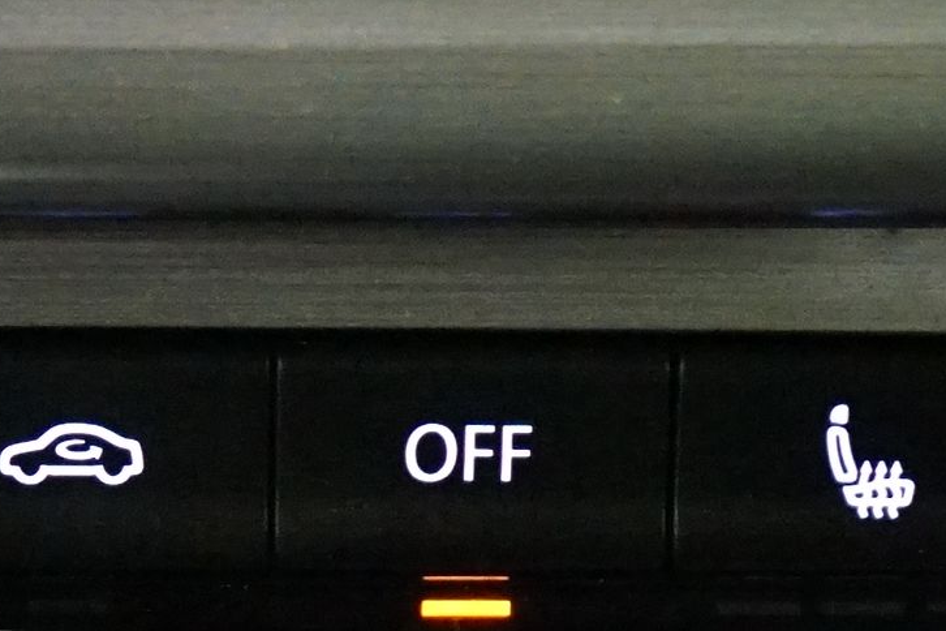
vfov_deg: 6.3
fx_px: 5702
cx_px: -103
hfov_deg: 9.4
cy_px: 872
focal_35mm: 217
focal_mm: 40
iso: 6400
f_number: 4
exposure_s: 1/15
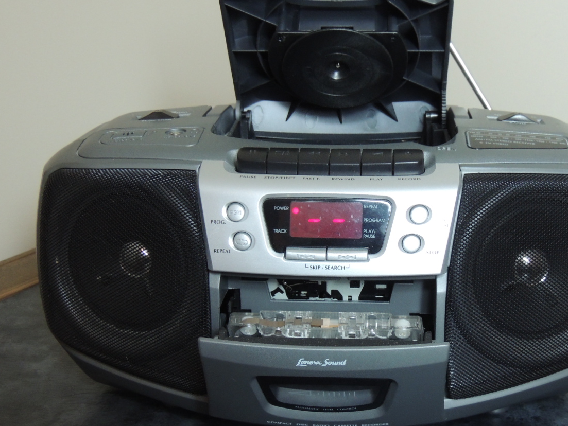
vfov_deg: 25.2
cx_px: 347
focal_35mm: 58
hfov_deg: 33.1
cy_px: 242
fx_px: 952
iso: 400
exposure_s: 1/20
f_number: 3.3
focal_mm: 7.1
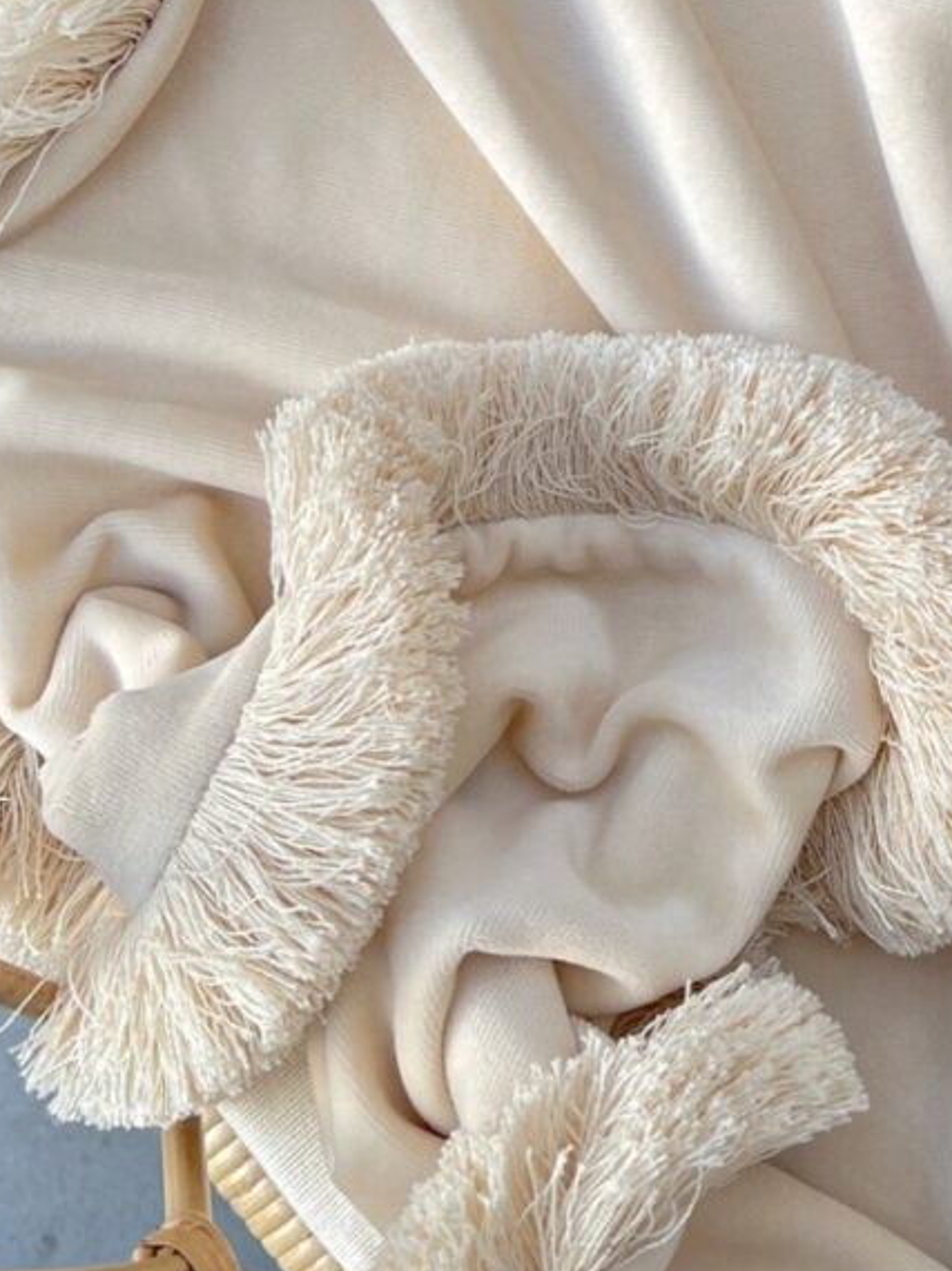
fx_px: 2679
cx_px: 1101
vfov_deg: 25.9
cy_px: 134
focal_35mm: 73
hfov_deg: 19.2
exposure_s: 1/178
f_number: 1.5
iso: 40
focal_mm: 5.7
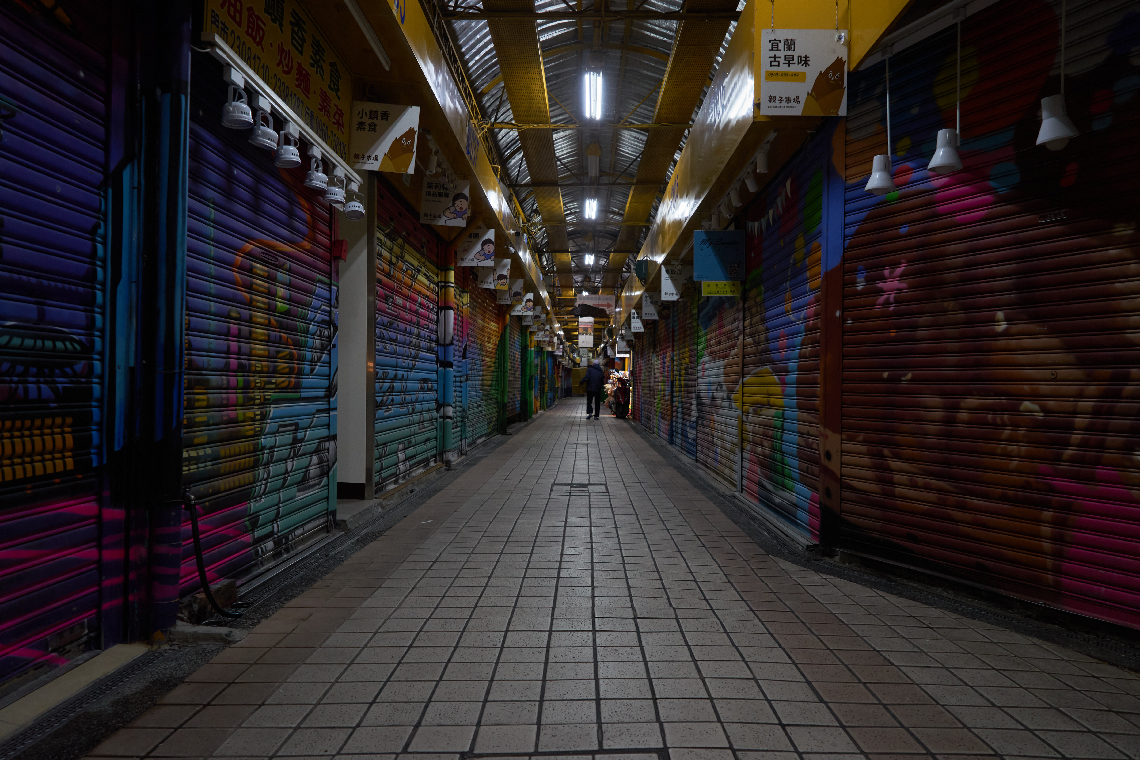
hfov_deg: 73.7
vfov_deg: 53.1
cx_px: 570
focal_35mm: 24
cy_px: 380
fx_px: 760
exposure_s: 1/25
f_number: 5
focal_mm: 24
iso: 1000
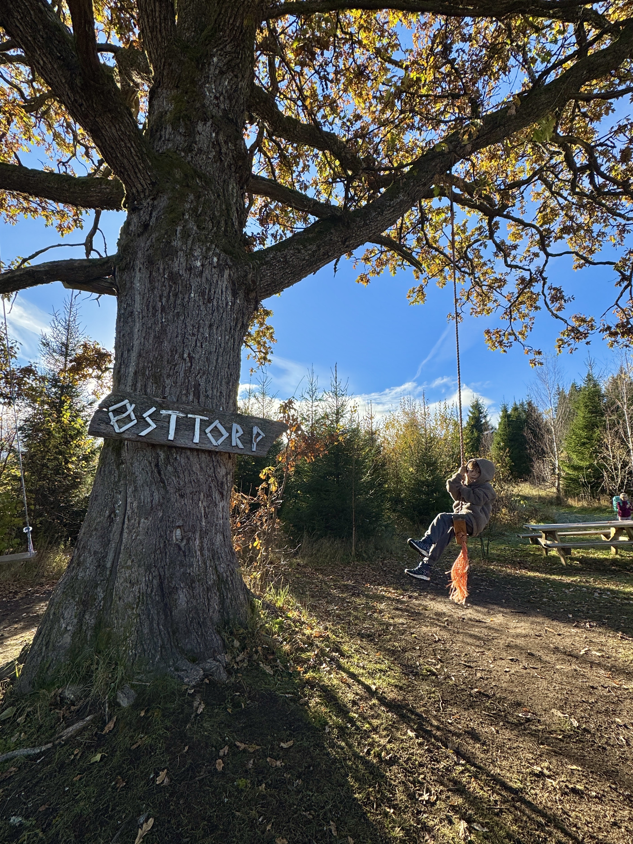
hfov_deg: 81.7
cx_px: 311
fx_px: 366
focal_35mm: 15
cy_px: 437
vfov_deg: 98.1
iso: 50
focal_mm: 2.22
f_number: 2.2
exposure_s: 1/1236
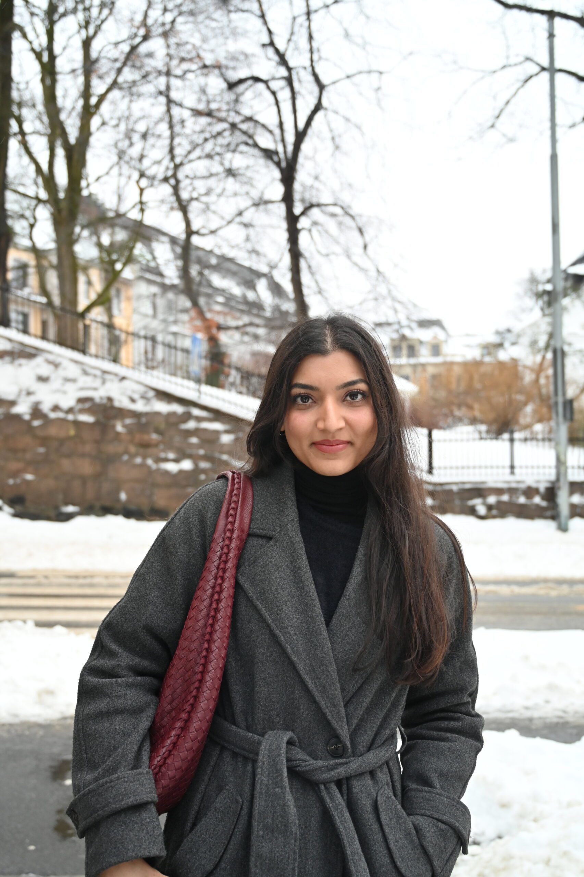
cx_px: 292
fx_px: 852
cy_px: 438
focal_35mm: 35
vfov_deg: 54.4
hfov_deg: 37.8
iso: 560
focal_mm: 35
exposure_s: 1/125
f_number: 4
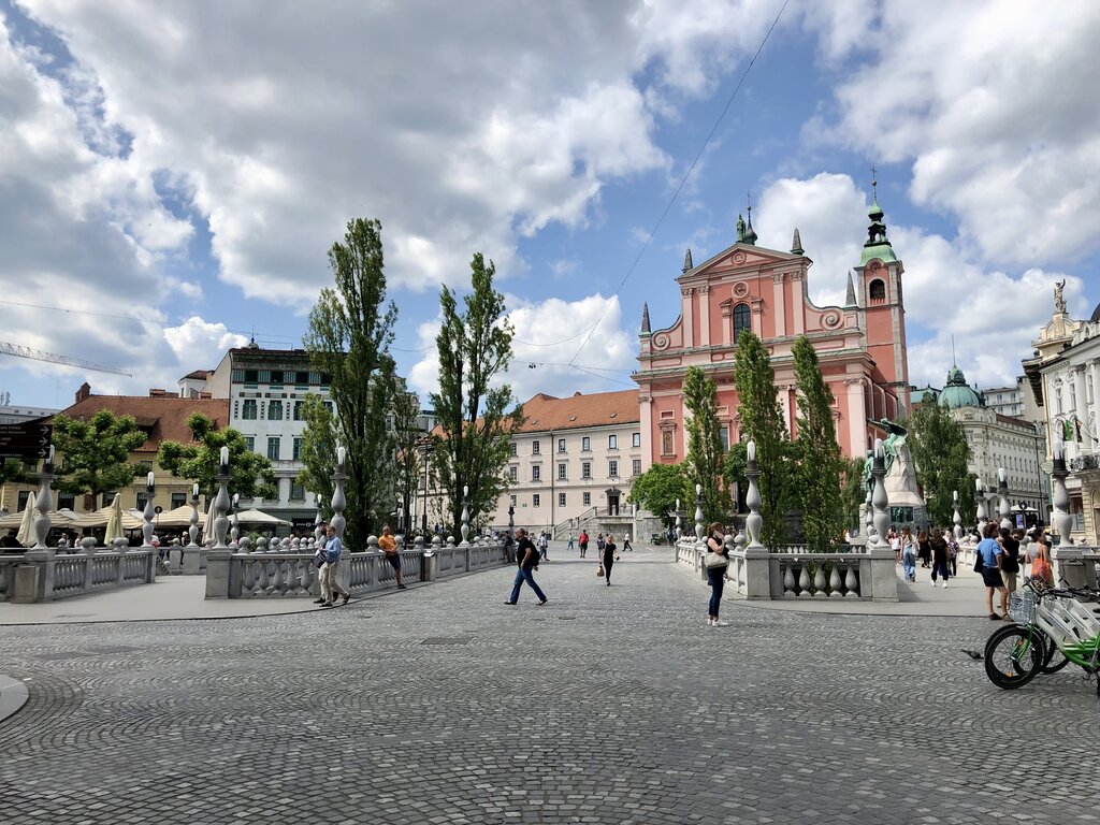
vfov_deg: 49.7
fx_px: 890
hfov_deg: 63.4
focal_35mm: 28
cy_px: 412
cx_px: 550
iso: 20
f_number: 1.8
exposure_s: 1/2558
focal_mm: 4
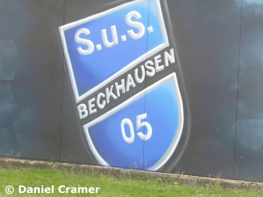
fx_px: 874
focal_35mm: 115
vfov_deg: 12.9
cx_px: 132
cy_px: 98
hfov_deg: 17.1
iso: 125
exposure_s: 1/60
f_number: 5.1
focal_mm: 20.6
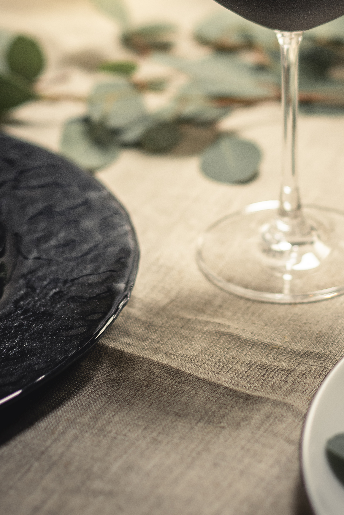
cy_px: 39
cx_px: 270
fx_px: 2006
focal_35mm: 140
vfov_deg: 14.5
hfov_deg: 9.8
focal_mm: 50
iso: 320
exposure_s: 1/200
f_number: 2
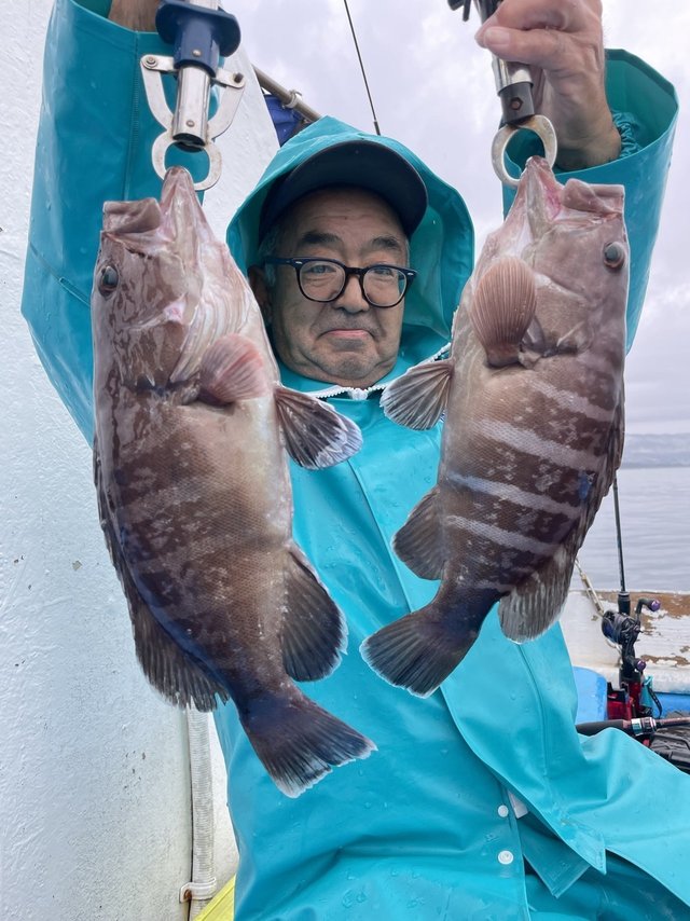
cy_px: 460
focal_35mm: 26
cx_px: 345
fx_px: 691
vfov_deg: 67.3
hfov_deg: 53.0
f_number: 1.6
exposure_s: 1/254
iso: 32
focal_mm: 4.2
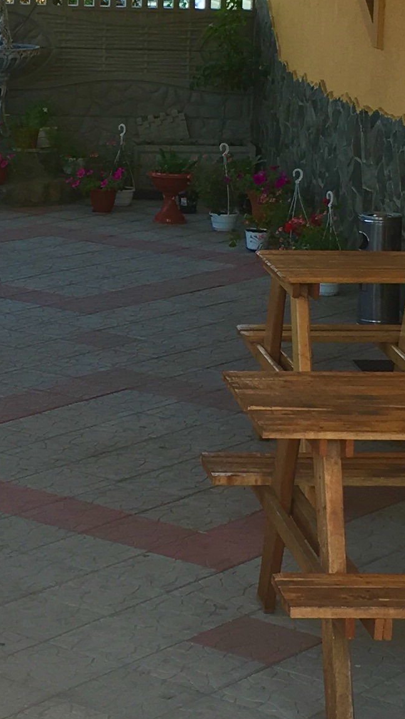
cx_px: 63
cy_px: 195
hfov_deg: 10.9
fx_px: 2119
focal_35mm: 111
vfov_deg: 19.2
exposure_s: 1/144
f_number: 2.2
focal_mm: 4.15
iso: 25
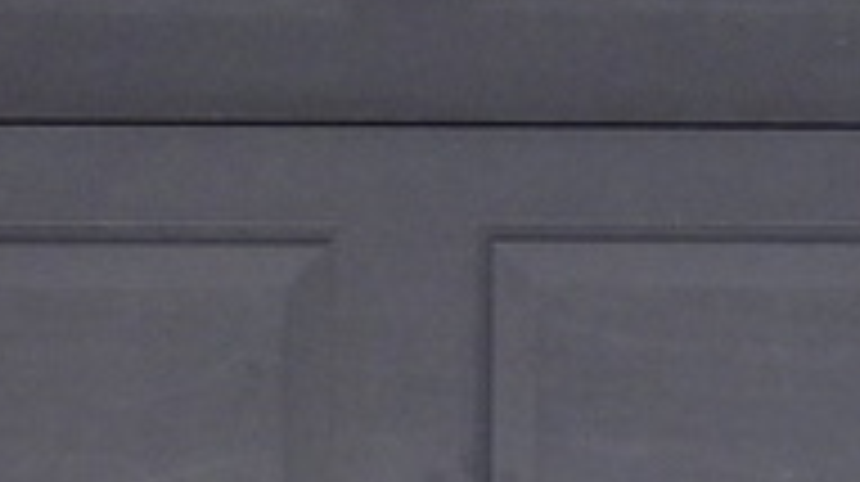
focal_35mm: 296
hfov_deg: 7.3
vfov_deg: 4.1
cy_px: 32
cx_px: 648
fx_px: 6743
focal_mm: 6.17
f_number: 4
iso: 80
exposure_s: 1/40
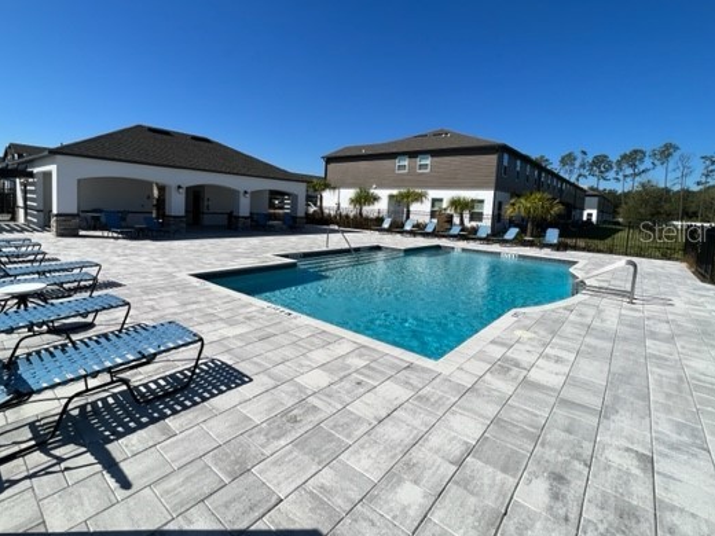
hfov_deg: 94.3
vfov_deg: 77.7
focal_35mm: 16
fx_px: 330
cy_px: 231
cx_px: 329
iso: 32
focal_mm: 1.57
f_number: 1.8
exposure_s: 1/2950
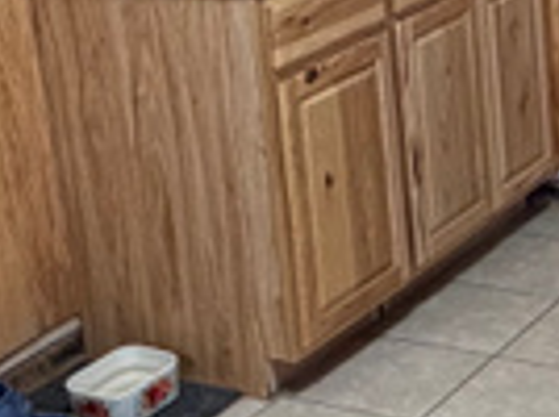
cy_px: 71
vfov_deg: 13.7
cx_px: 392
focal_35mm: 107
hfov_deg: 18.3
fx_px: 1725
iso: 320
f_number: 2.2
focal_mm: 2.22
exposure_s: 1/120
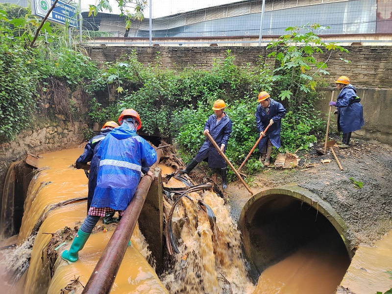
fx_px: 260
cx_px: 196
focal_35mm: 23
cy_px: 147
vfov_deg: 58.9
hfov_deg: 73.9
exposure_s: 1/100
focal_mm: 5.52
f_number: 1.9
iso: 266
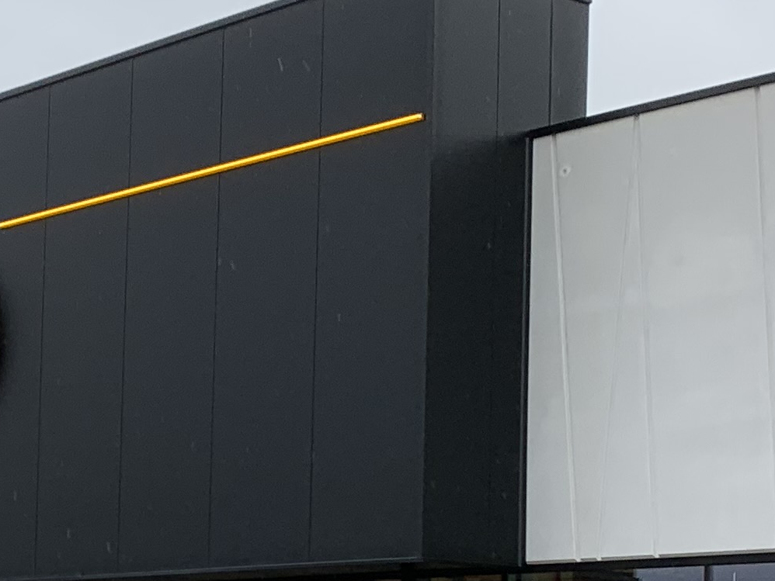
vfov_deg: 13.8
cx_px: -232
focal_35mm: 105
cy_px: 638
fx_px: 2351
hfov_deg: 17.5
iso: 25
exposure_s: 1/429
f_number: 1.8
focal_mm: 4.25
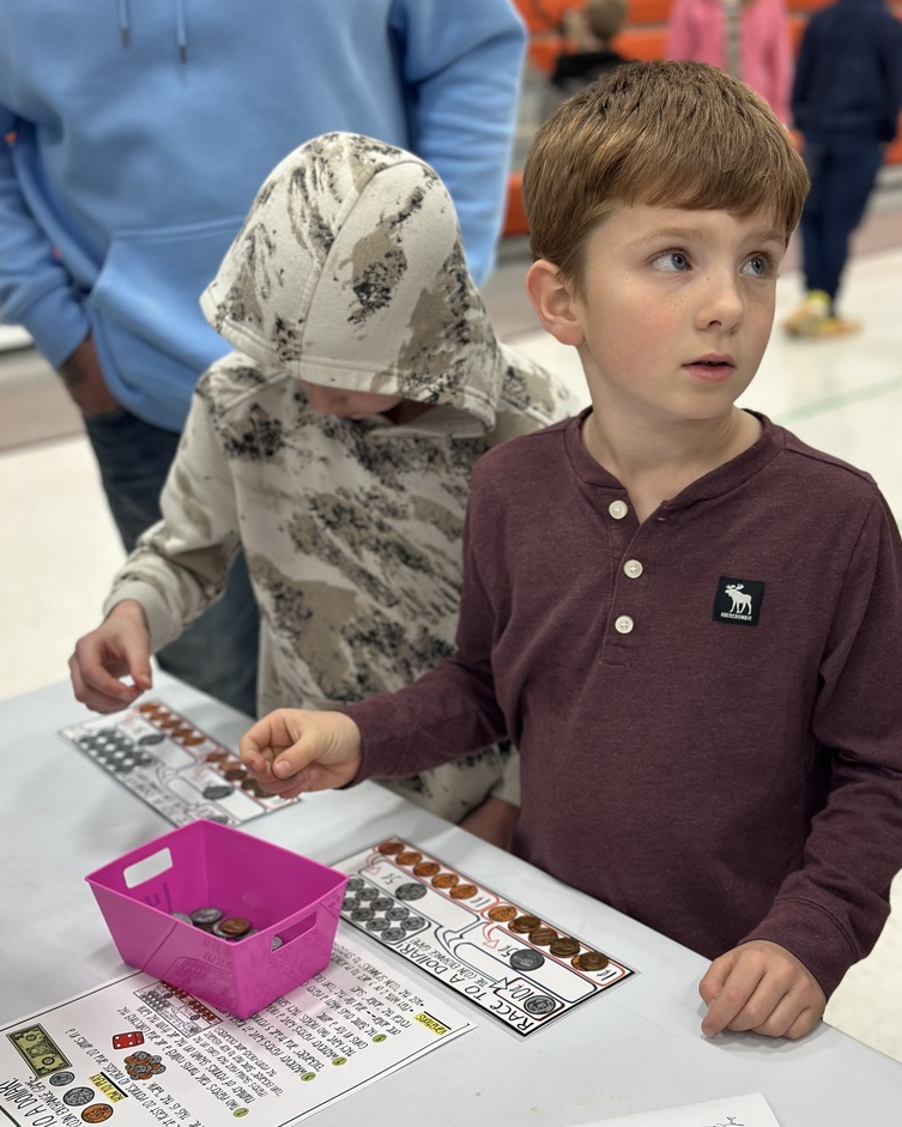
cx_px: 453
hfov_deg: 29.7
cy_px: 602
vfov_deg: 36.6
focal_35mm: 51
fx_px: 1702
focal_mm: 6.86
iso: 160
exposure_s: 1/120
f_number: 1.78
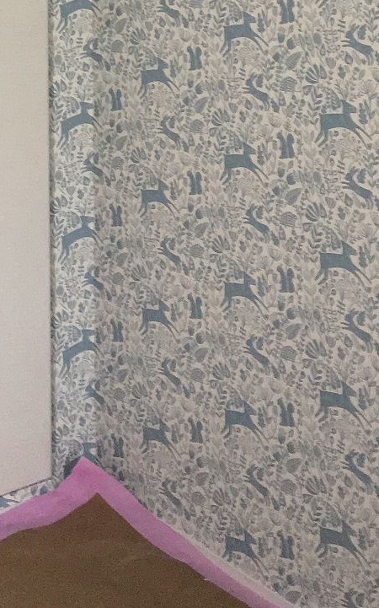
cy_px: -83
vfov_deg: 22.5
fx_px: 1423
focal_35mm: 86
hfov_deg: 15.0
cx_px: 42
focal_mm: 4.15
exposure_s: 1/16
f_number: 2.2
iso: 160
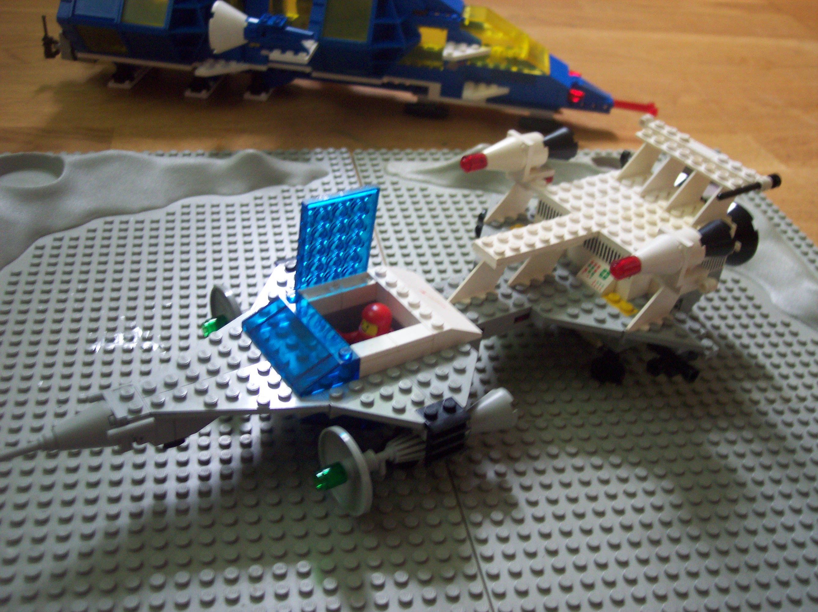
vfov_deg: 37.7
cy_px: 306
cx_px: 409
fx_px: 897
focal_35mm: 38
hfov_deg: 49.0
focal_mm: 8
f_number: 2.8
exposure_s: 1/10
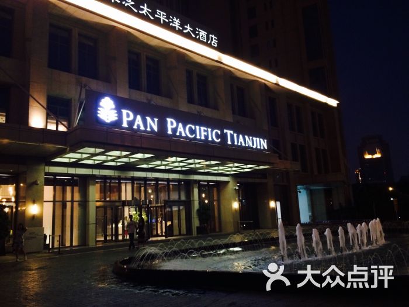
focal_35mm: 29
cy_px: 154
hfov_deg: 61.7
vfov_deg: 48.2
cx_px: 204
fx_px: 343
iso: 320
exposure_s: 1/17
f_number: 2.2
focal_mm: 4.15
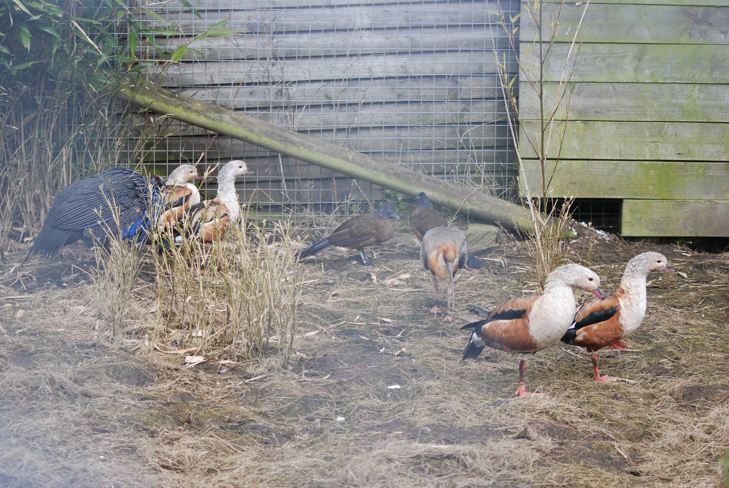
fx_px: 2129
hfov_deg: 19.4
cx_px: 364
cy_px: 244
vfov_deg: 13.1
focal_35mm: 105
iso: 200
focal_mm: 70
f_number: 5
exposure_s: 1/400
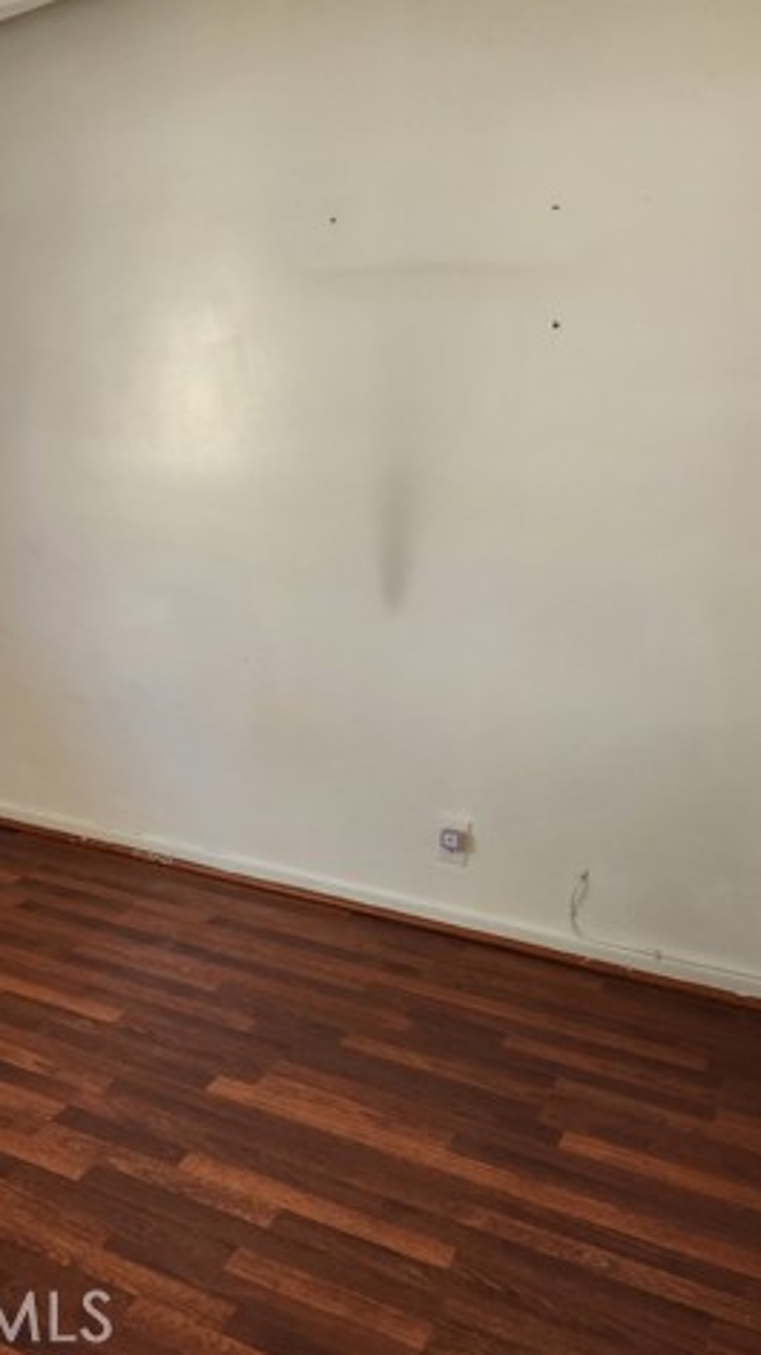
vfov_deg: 58.0
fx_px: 1221
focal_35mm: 34
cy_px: 669
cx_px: 175
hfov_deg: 33.8
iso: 160
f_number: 1.8
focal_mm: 5.4
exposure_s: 1/120
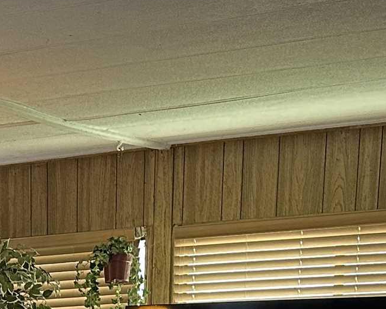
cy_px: 678
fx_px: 1269
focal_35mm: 111
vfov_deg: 11.9
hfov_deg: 16.6
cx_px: -69
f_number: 1.78
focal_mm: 6.86
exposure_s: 1/60
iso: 400
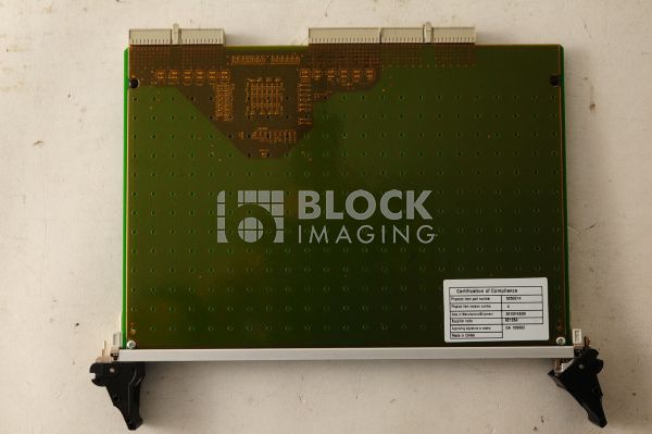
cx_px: 326
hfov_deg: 39.6
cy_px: 217
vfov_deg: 26.9
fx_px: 905
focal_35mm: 50
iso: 1600
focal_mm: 50
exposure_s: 1/200
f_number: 13
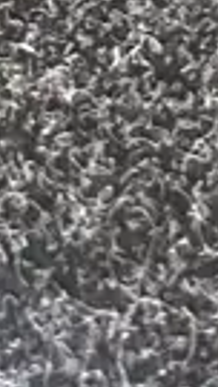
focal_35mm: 198
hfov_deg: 6.1
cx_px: 40
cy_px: -1064
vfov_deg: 7.9
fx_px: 2033
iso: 500
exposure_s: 1/50
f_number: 1.78
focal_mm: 6.86
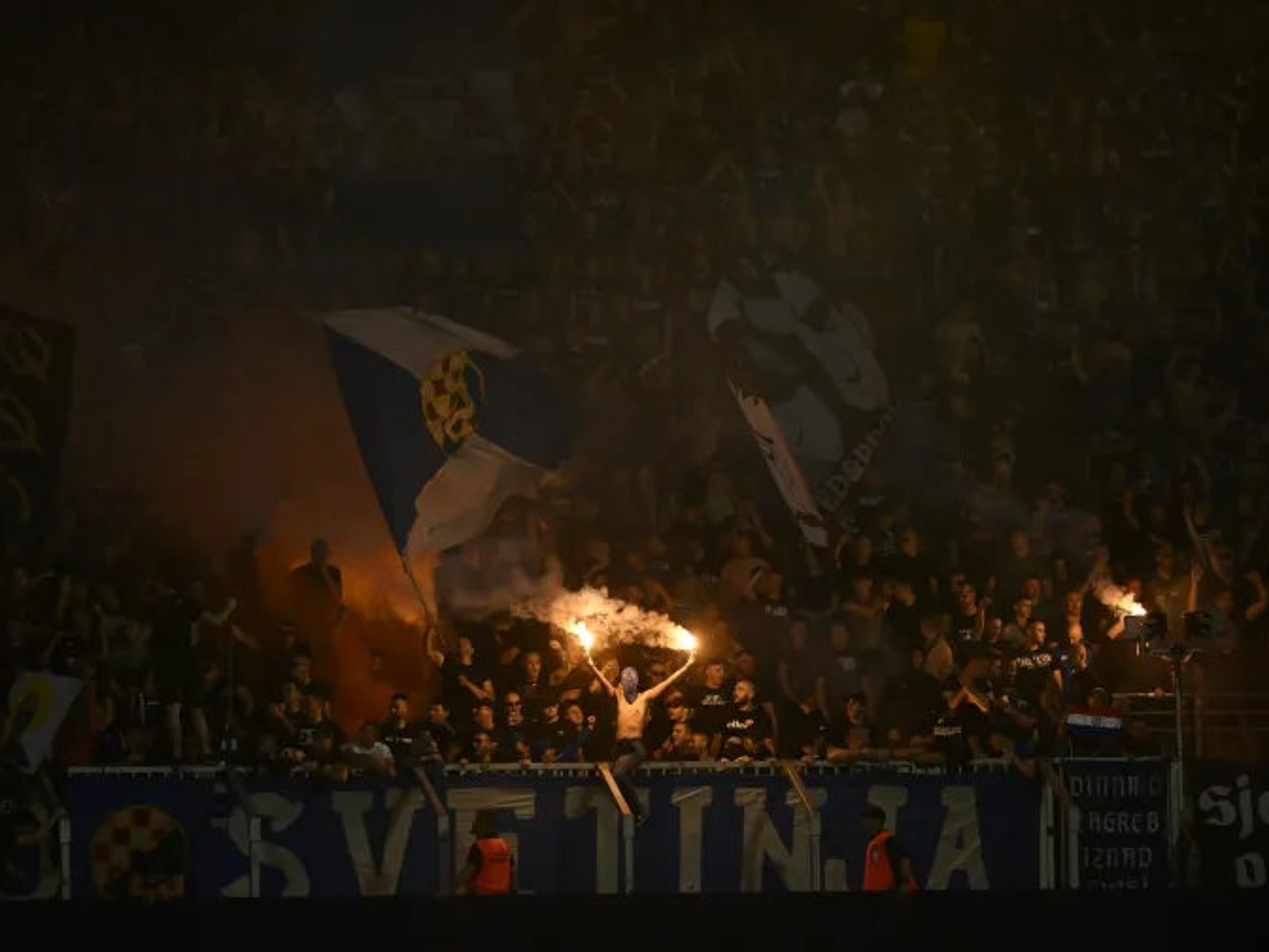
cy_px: 477
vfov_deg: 3.4
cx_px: 585
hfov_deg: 4.6
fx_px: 15947
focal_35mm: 435
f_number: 4
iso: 4000
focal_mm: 400
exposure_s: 1/2500
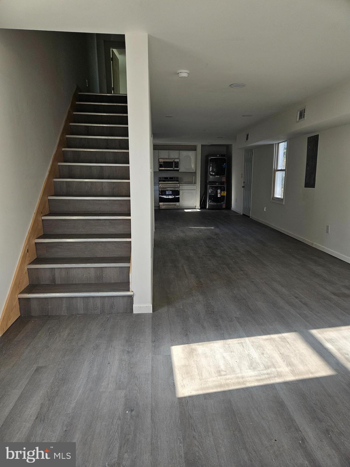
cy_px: 234
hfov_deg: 58.9
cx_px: 175
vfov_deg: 73.9
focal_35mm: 23
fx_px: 310
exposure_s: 1/220
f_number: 1.8
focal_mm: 5.4
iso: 40
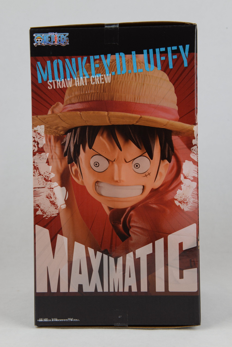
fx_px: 483
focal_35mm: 50
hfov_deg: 27.0
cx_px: 116
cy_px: 174
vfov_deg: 39.6
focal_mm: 50
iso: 500
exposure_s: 1/100
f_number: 13
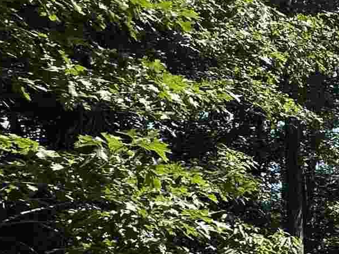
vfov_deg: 19.9
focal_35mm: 71
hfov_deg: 19.1
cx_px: 647
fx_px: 695
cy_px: 272
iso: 40
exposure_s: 1/744
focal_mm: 2.22
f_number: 2.2
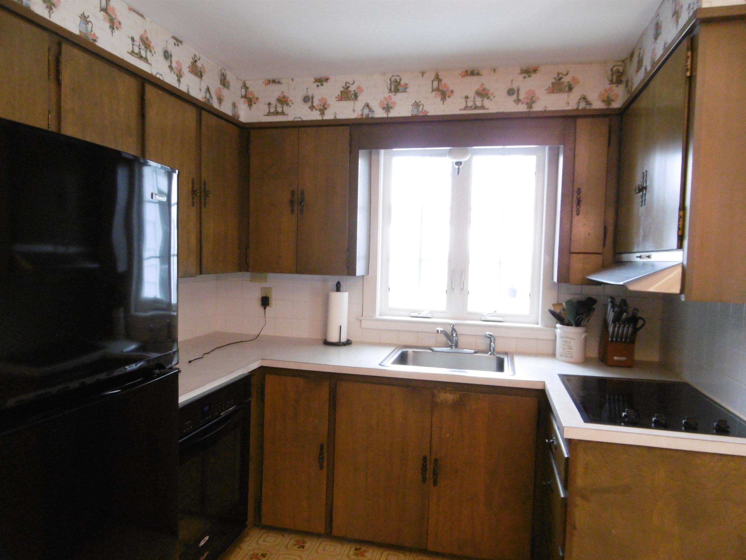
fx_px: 517
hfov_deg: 71.6
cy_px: 280
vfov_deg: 56.8
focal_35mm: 24
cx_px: 373
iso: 400
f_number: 3.1
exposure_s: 1/30
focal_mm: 4.3
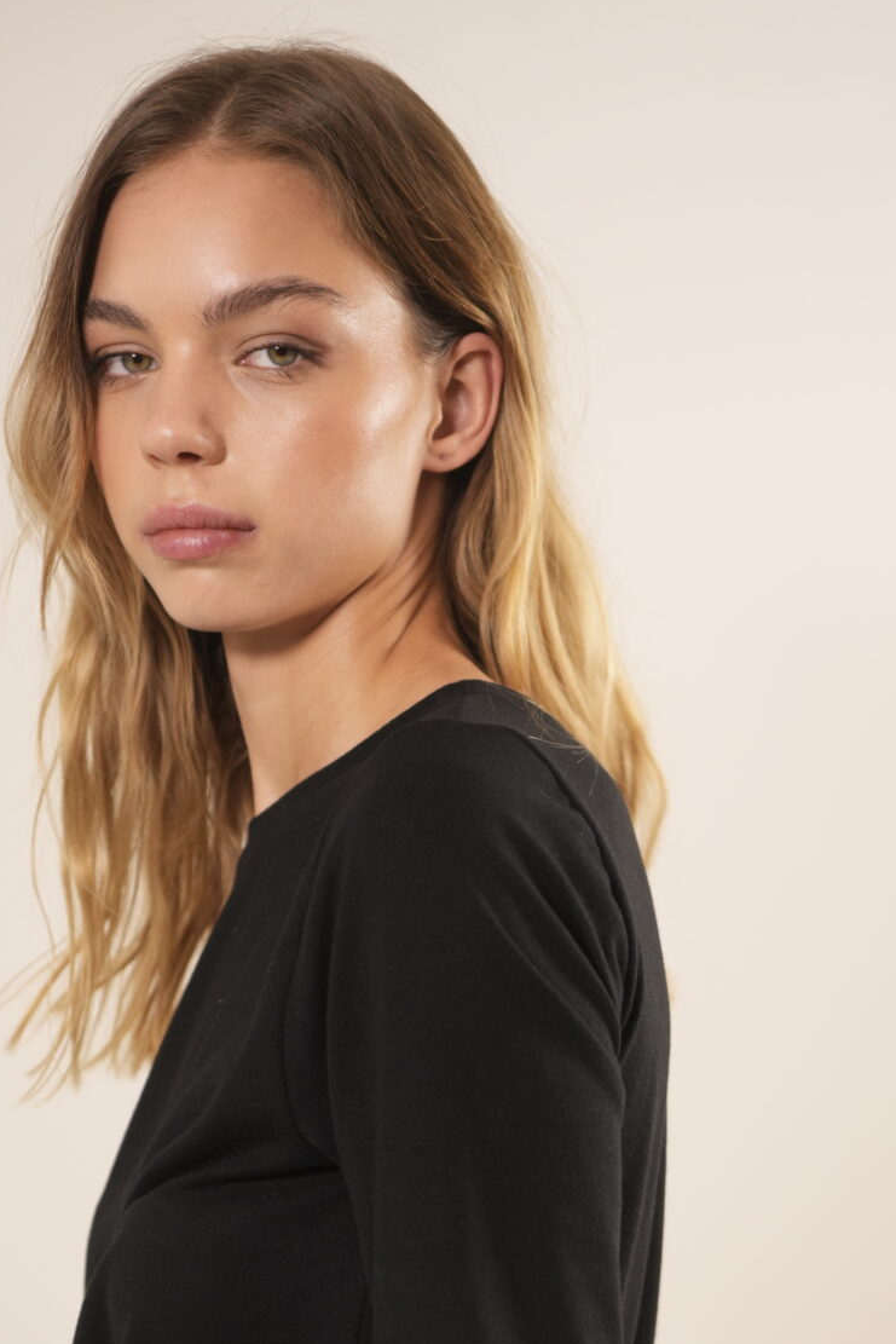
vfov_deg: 24.8
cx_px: 366
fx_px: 3023
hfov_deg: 16.8
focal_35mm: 81
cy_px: 997
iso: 640
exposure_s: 1/100
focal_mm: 50
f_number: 3.2
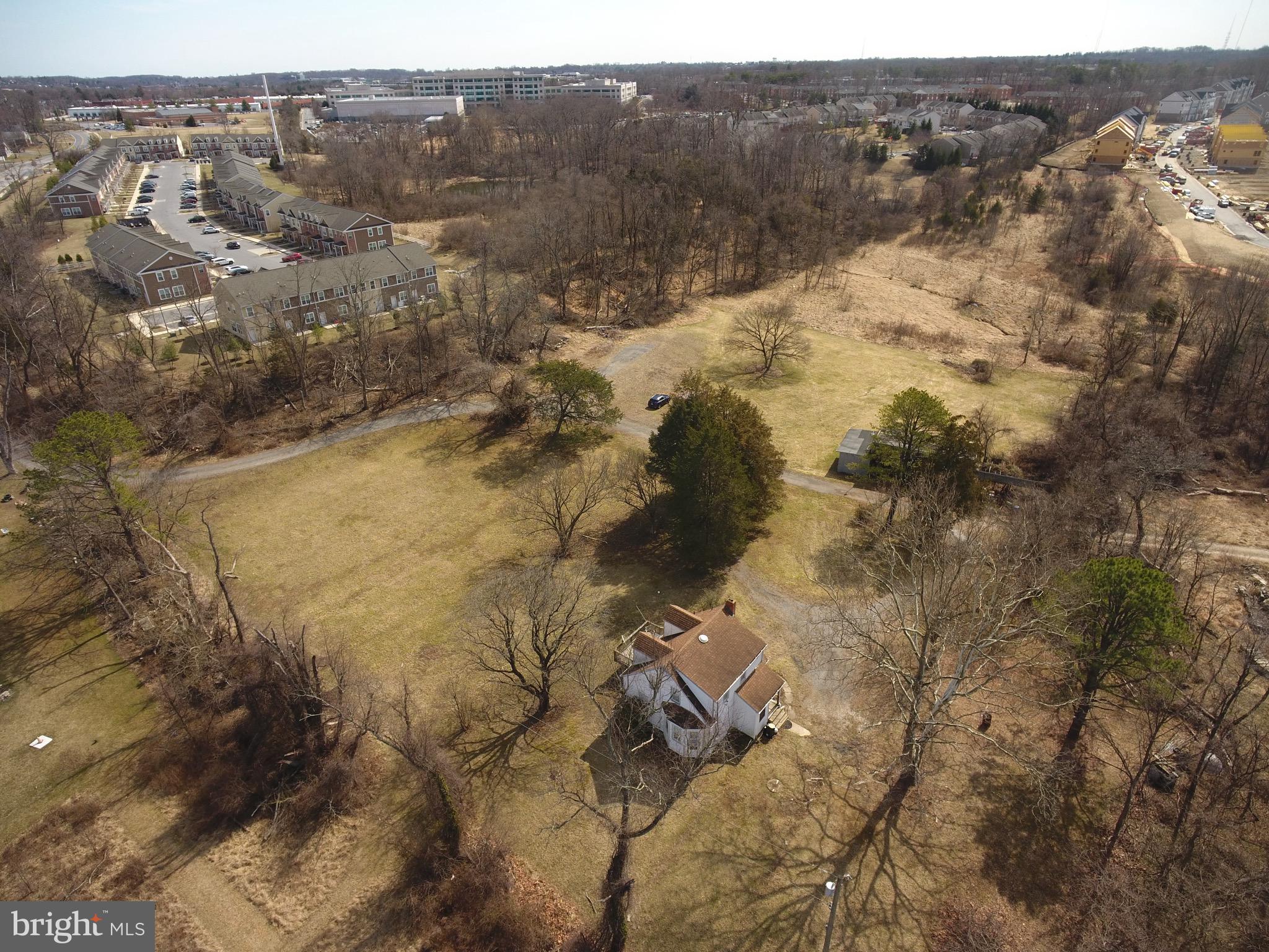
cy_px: 476
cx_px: 634
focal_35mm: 20
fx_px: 733
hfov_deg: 81.7
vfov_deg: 66.0
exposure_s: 1/561
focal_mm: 3.61
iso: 100
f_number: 2.8
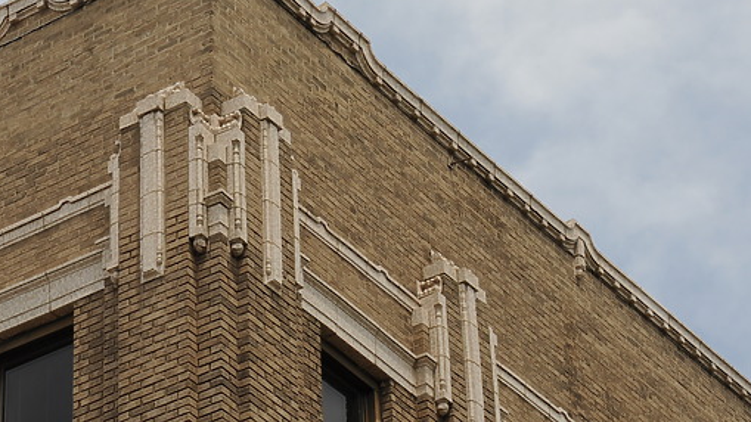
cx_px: 224
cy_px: 155
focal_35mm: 172
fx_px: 3424
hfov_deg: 12.5
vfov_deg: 7.0
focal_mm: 62
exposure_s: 1/400
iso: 200
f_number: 10
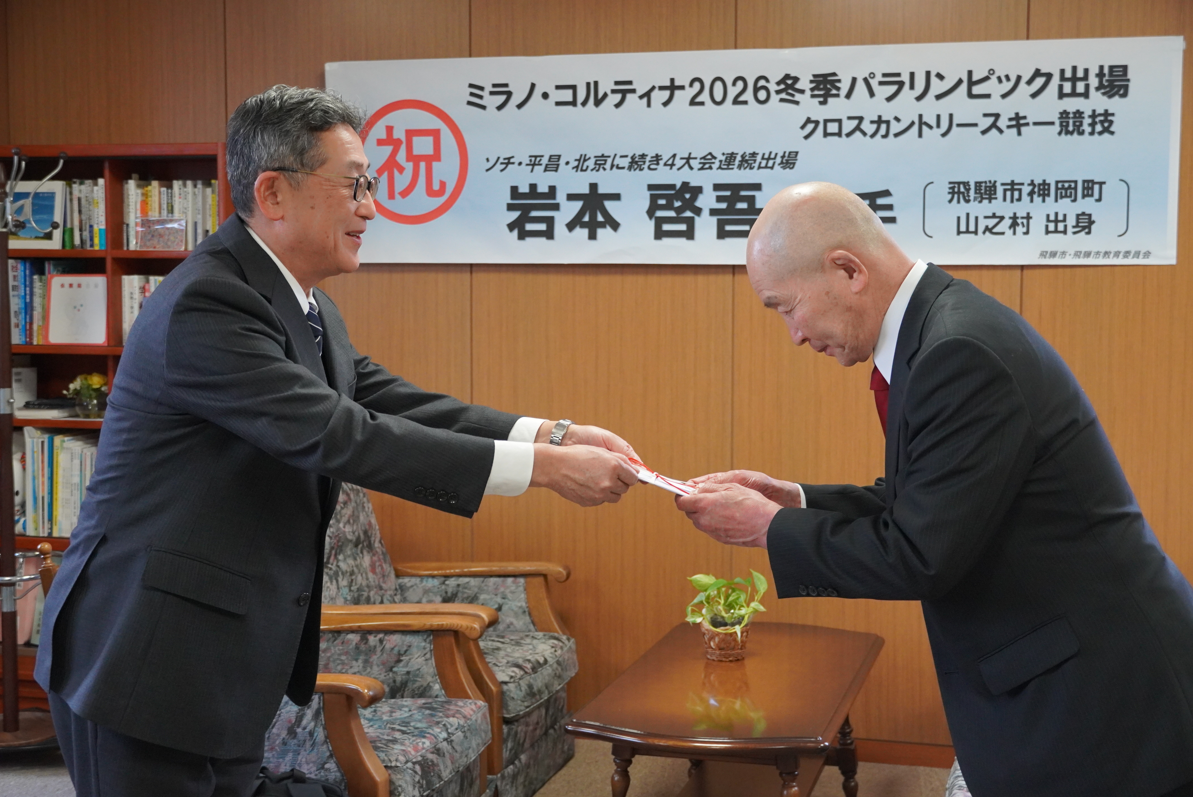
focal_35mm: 51
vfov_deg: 26.5
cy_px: 398
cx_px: 596
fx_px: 1691
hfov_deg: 38.9
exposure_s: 1/160
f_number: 4.5
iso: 2000
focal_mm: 34
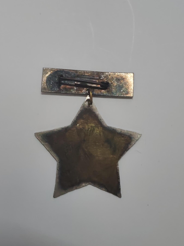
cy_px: 123
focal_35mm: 68
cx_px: 92
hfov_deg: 21.6
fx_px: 482
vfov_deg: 28.6
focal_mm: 5.52
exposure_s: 1/50
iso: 640
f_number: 1.95
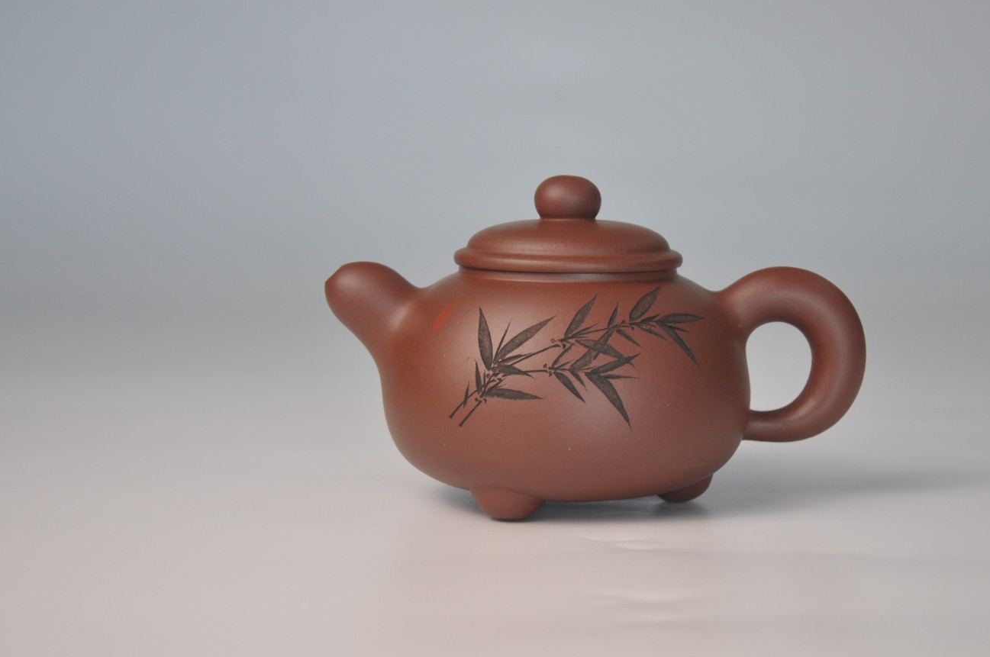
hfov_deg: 27.4
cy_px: 367
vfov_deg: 18.4
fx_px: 2032
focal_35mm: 74
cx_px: 561
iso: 400
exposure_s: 1/125
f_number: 5.6
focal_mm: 40
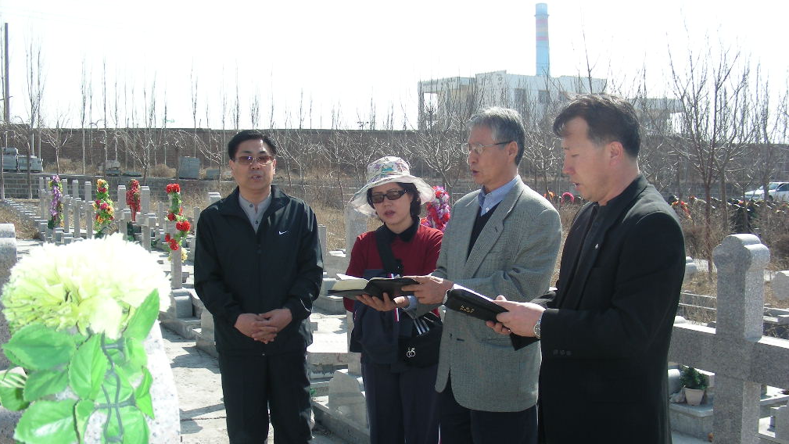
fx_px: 879
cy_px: 275
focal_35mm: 42
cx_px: 392
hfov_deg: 48.3
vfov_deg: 28.3
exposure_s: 1/240
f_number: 4
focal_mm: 6.3
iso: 50
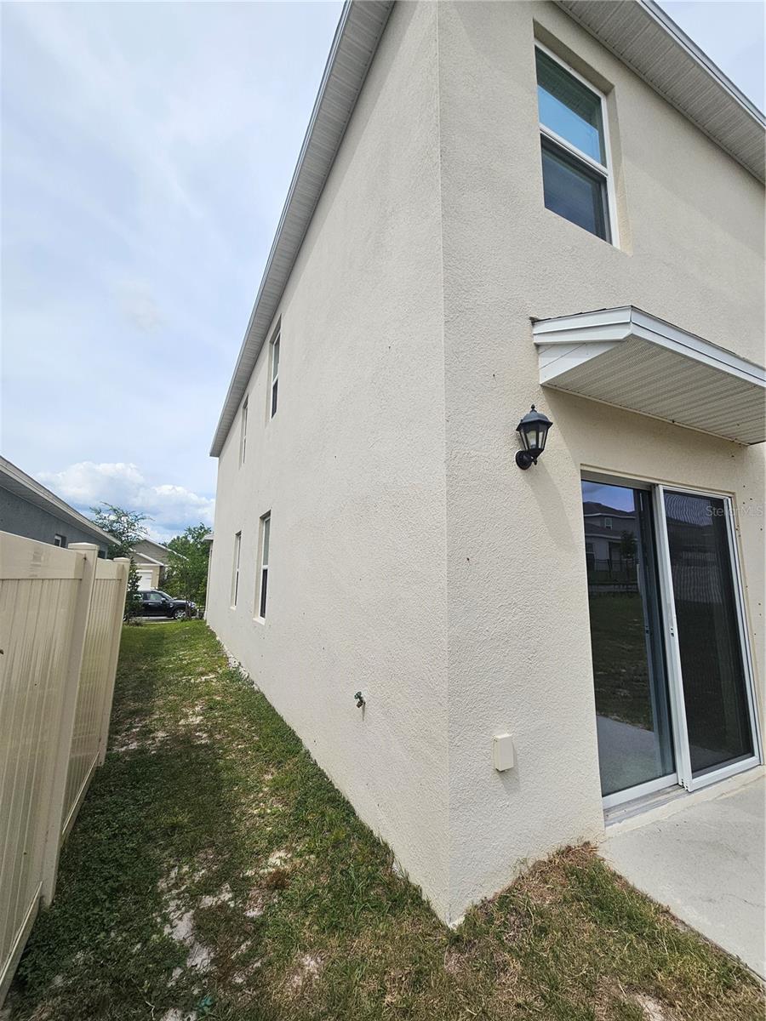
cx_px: 383
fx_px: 384
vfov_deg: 106.2
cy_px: 510
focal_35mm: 13
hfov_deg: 89.9
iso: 50
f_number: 2.2
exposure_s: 1/3798
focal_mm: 2.2
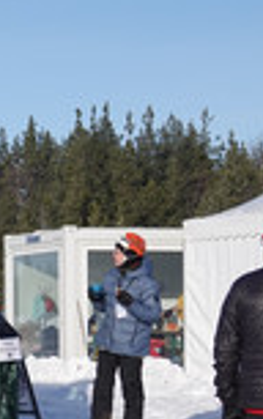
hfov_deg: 8.6
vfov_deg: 14.4
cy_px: 329
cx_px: -293
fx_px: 1647
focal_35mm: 144
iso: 100
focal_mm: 17.55
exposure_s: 1/2000
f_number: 3.2
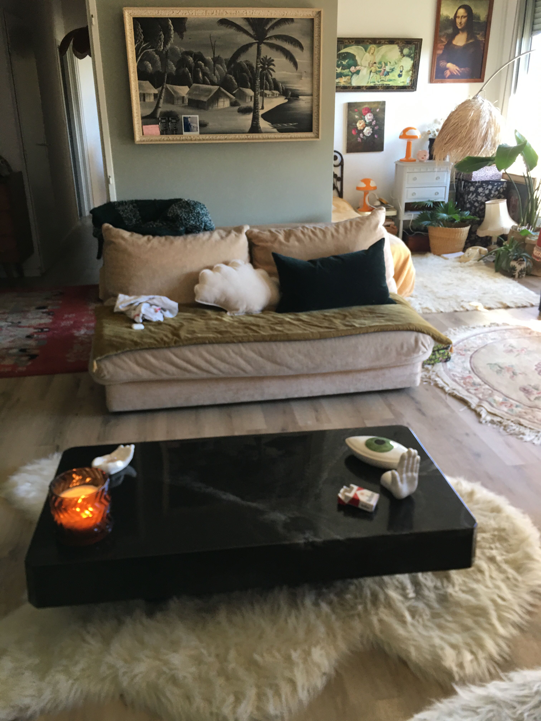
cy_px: 360
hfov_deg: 48.2
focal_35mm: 29
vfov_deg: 61.7
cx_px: 270
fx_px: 604
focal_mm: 4.15
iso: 50
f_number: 2.2
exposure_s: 1/33
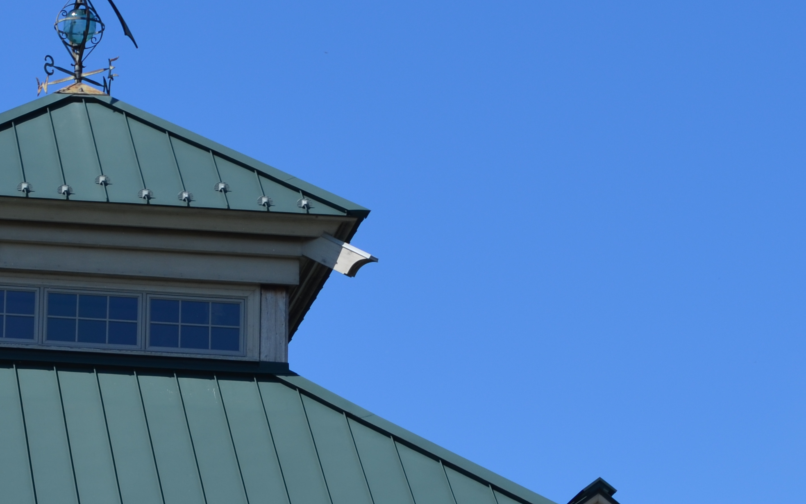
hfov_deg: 9.9
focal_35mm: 210
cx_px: 88
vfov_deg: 6.2
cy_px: 54
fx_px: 4619
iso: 100
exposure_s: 1/250
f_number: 8
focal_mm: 55
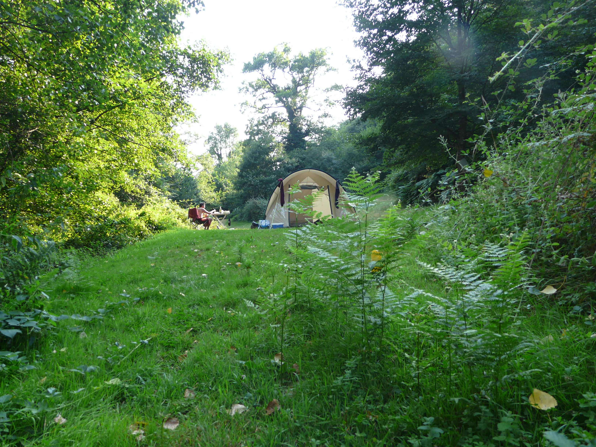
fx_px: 482
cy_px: 224
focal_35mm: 28
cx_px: 298
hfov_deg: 63.4
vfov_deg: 49.7
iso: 100
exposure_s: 1/100
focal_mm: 4.6
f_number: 2.8
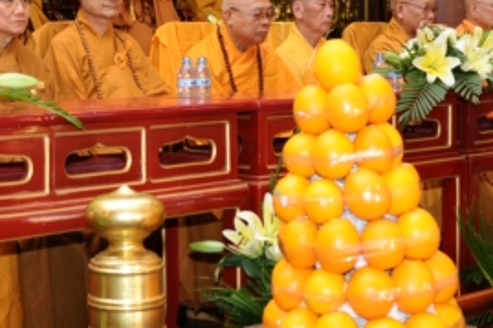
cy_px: 67
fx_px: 1026
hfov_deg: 26.7
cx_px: 139
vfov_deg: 18.0
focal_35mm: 75
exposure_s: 1/40
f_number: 5.6
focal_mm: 32
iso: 640
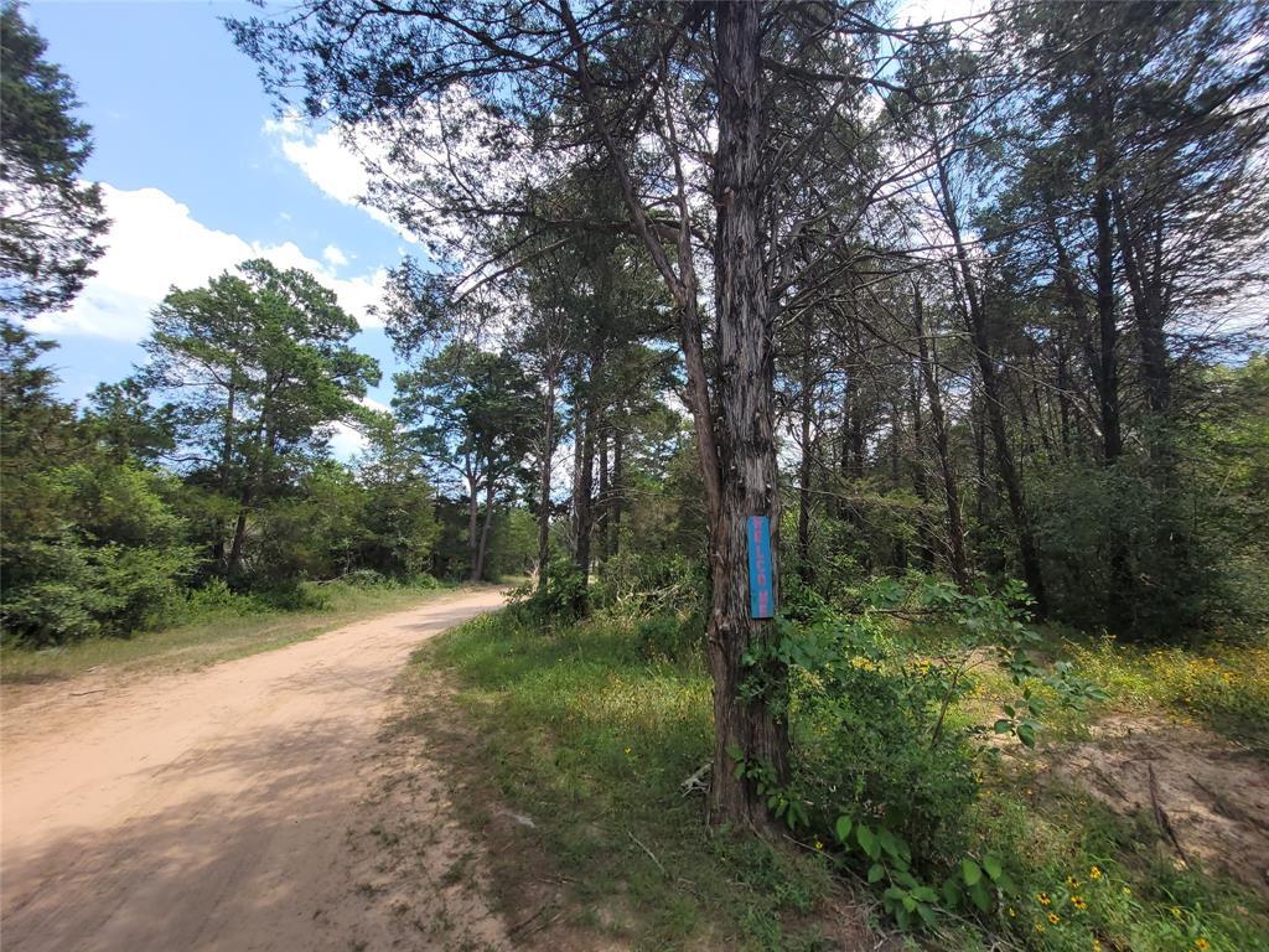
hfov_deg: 106.2
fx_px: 477
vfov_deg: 89.9
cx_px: 634
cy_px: 476
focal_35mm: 13
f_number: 2.2
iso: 64
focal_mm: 2.2
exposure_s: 1/784
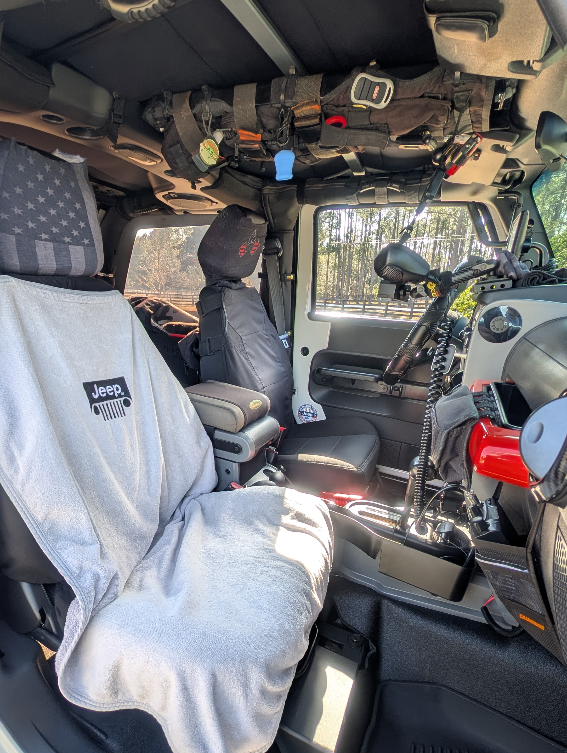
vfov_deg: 90.5
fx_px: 370
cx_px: 229
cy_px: 424
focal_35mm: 17
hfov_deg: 74.1
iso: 36
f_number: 1.95
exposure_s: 1/210
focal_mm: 2.23
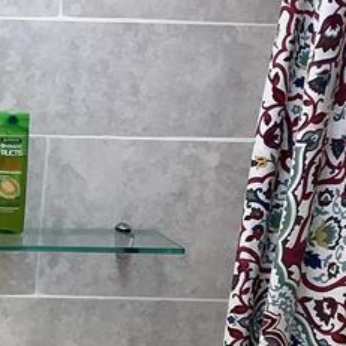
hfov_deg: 17.0
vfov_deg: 18.1
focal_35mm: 95
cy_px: 282
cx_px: -135
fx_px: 1074
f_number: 2.4
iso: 100
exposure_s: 1/120
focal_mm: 3.3
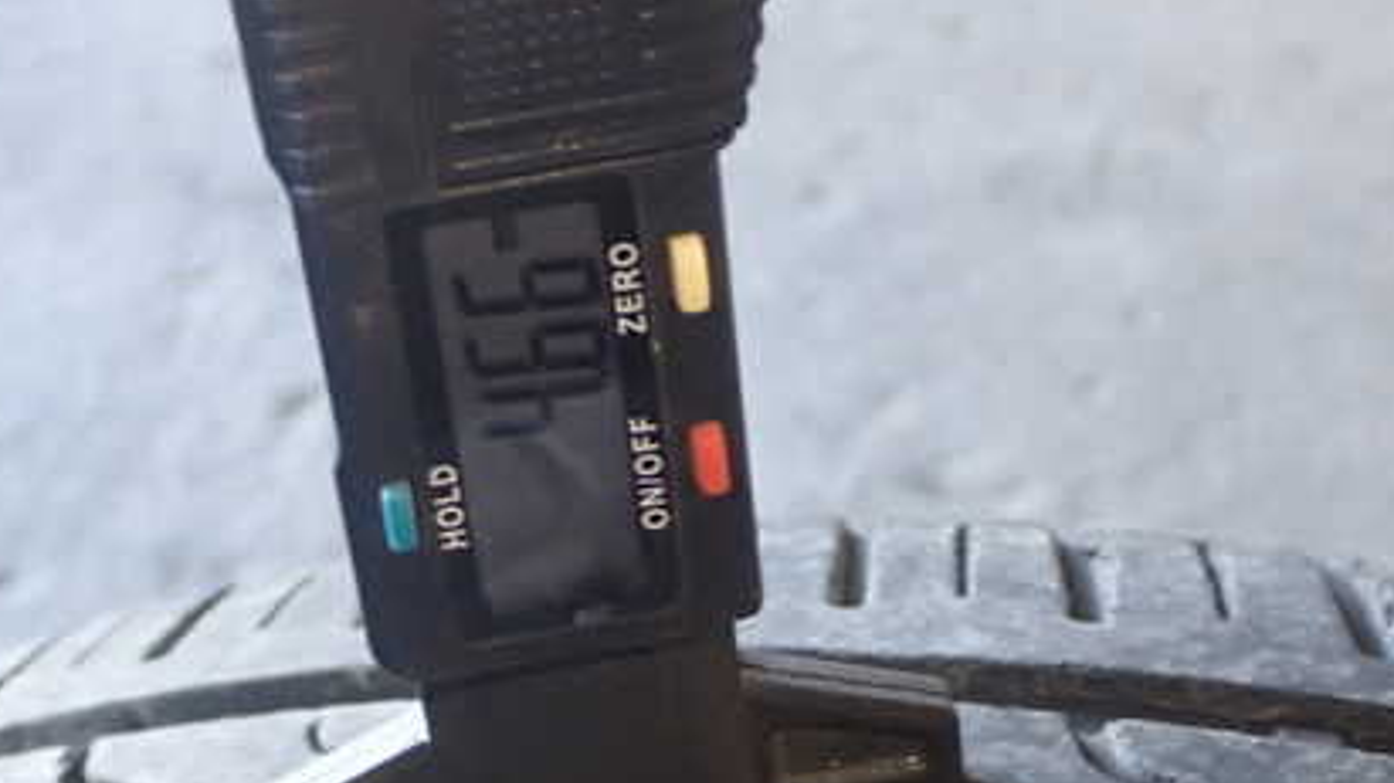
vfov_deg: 17.1
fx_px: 2587
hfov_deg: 30.1
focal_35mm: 70
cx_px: 641
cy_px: 641
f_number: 2.9
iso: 400
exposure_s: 1/40
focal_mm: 7.84
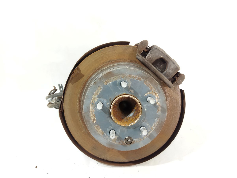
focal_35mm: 27
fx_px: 185
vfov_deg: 51.4
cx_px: 118
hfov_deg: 65.3
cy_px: 89
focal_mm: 4.71
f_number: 1.79
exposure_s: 1/25
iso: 259
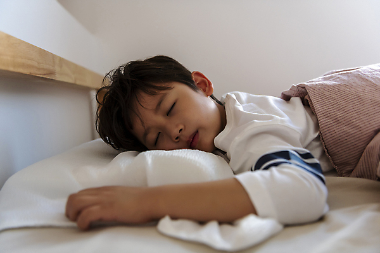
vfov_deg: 37.9
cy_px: 126
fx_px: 369
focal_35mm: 35
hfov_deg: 54.4
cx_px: 190
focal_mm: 35
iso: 320
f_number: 2.8
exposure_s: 1/60
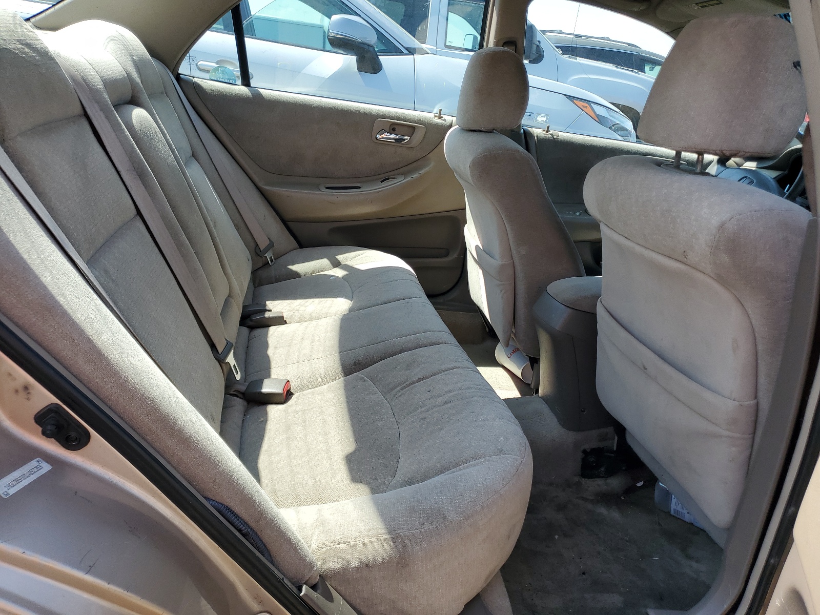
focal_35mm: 26
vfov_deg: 53.1
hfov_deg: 67.3
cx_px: 410
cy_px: 308
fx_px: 616
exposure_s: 1/1000
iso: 50
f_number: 1.5
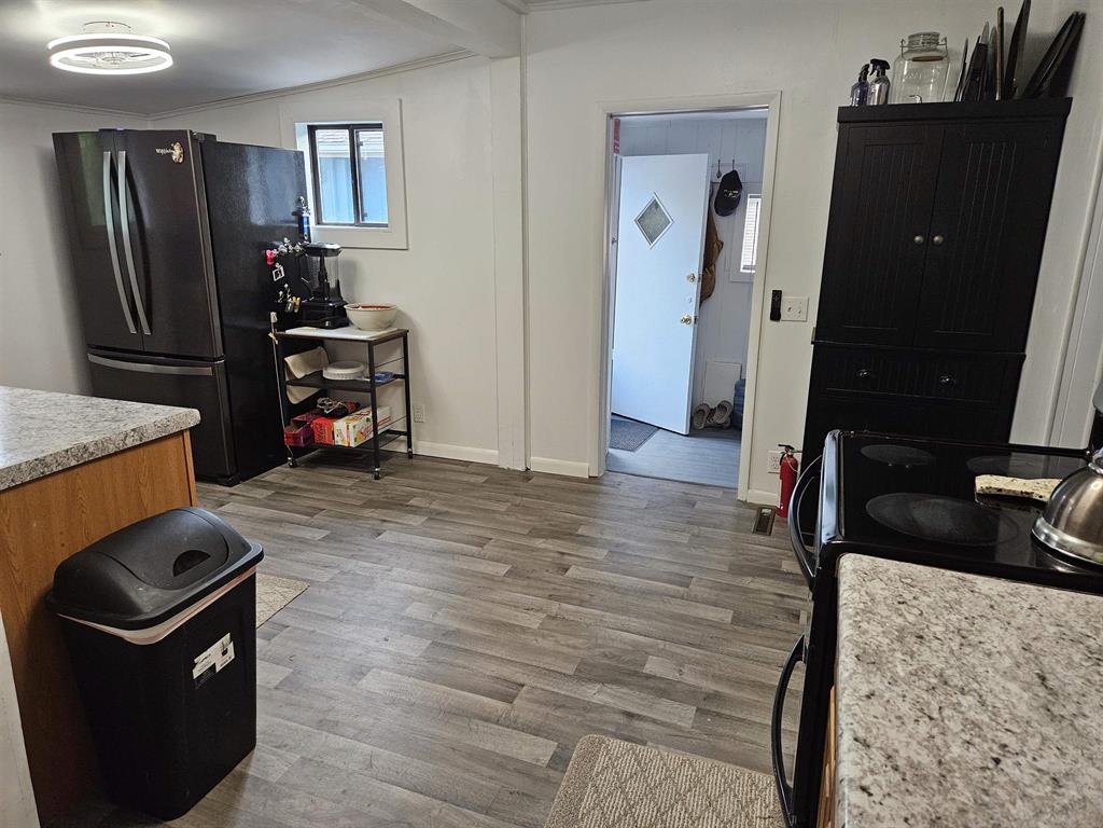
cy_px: 414
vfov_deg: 58.9
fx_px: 733
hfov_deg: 73.9
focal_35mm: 23
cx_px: 552
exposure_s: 1/120
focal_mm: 5.4
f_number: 1.8
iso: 500
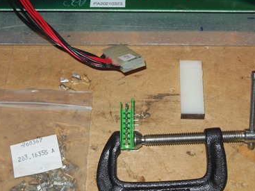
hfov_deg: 31.7
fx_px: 449
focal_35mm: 61
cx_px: 114
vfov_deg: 24.0
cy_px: 108
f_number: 4
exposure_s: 1/60
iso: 125
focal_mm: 8.9
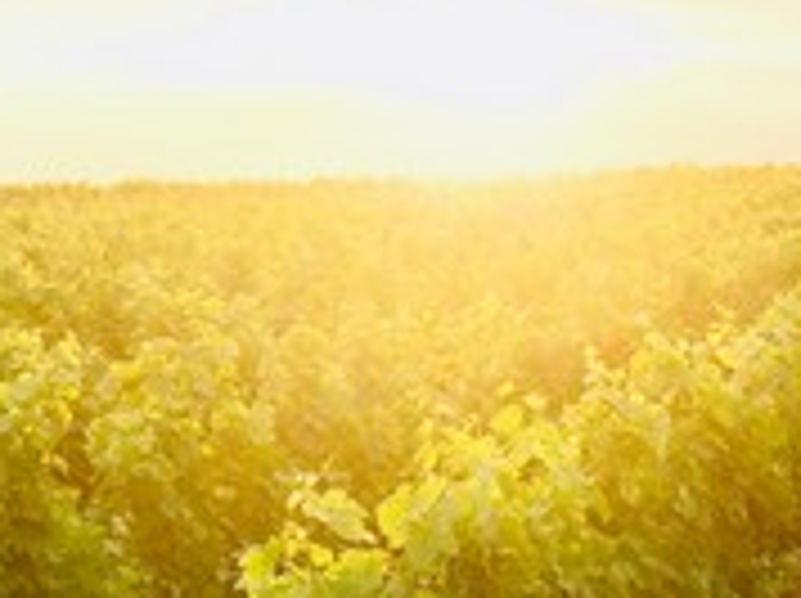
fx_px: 2265
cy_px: 378
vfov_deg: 15.0
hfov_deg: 18.5
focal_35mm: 98
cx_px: 1084
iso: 25
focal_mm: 4.15
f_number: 2.2
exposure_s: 1/117
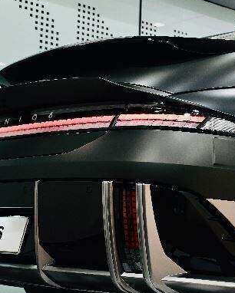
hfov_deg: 17.6
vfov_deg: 23.0
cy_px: 134
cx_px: 283
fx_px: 721
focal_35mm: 83
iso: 640
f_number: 5.6
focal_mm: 33
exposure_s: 1/80
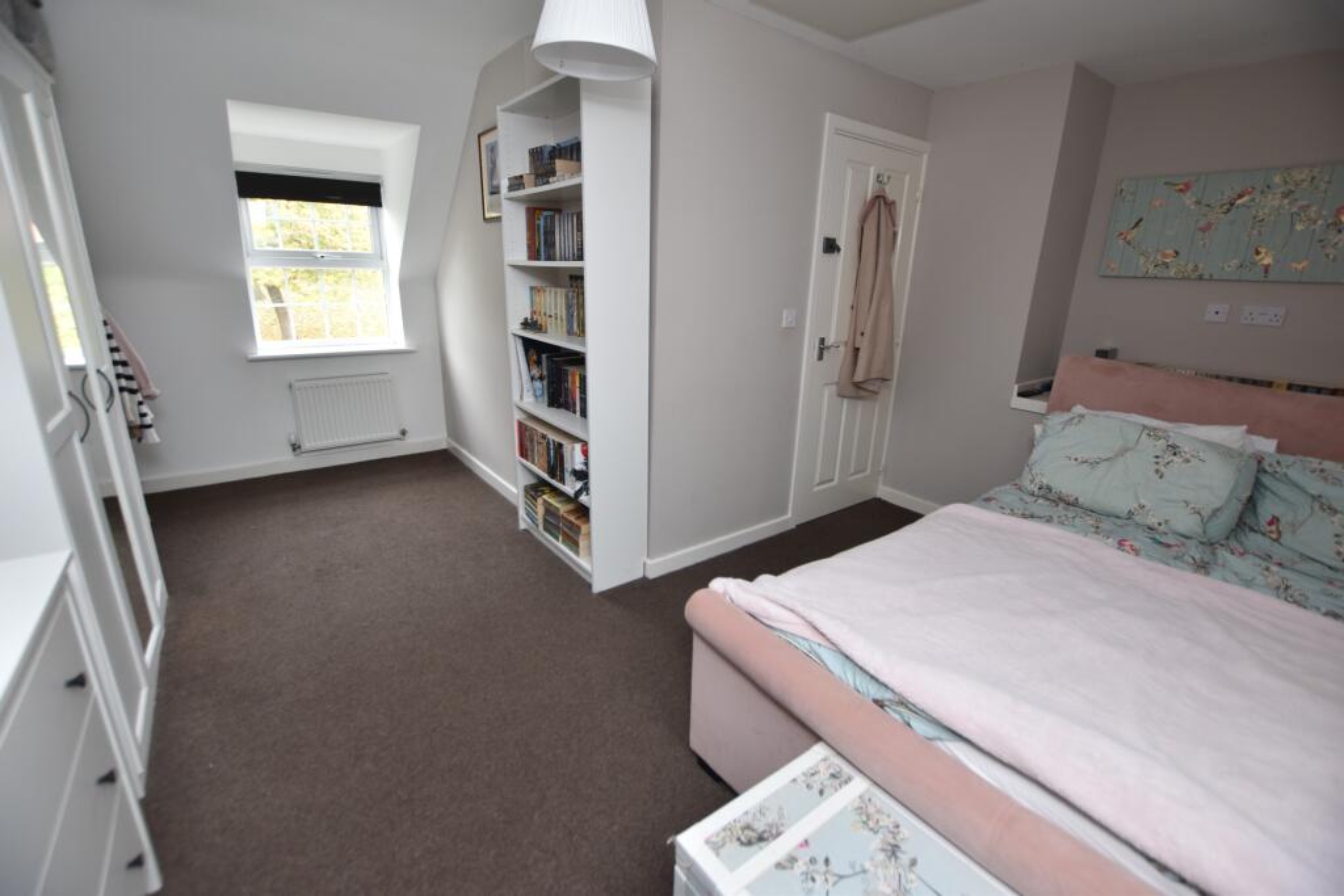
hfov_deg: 100.4
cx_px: 672
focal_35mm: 15
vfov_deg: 77.3
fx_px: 560
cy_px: 448
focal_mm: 10
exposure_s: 1/15
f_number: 3.5
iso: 280
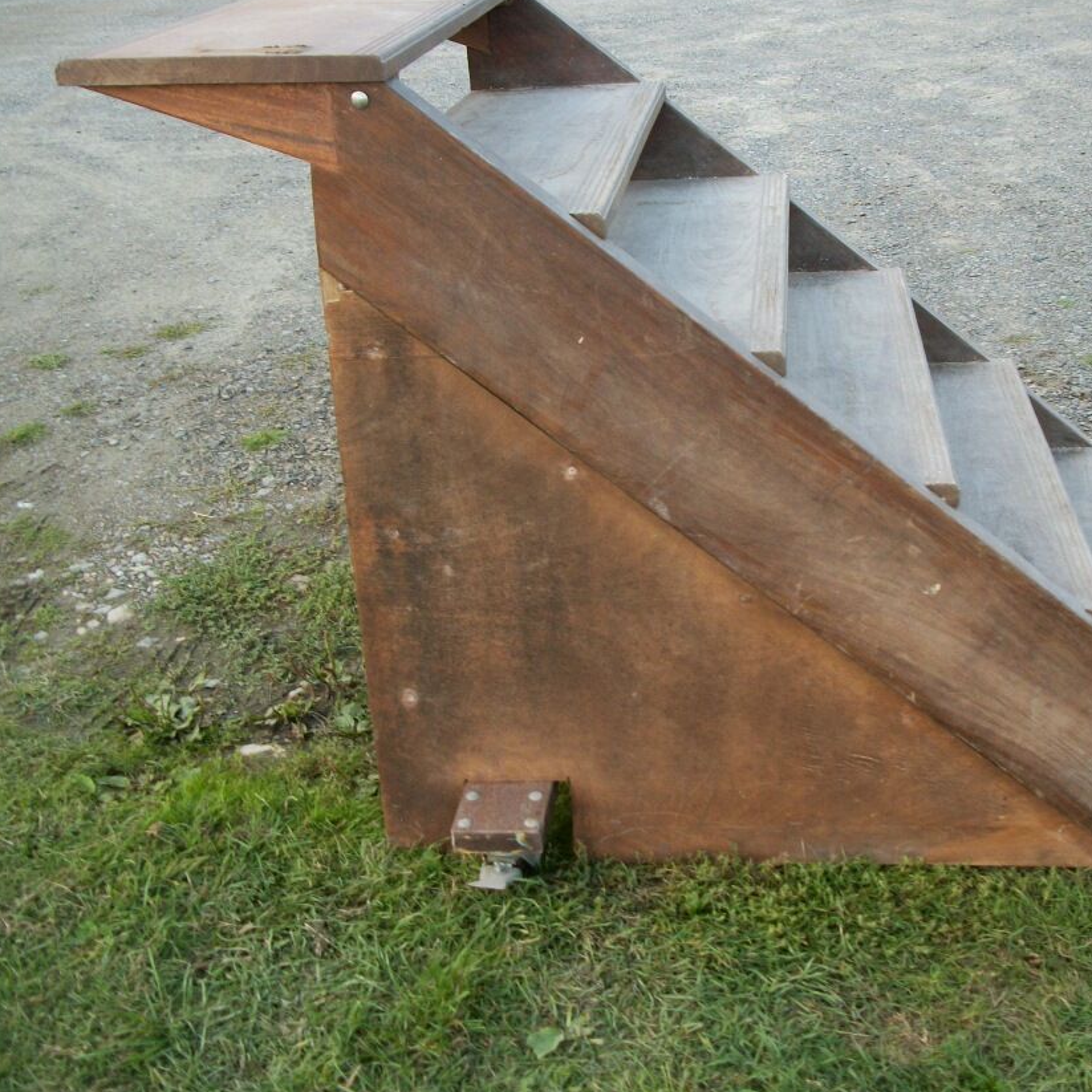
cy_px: 503
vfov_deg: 38.3
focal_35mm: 44
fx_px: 1570
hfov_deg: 38.2
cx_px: 654
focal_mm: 5.7
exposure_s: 1/125
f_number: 2.9
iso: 80
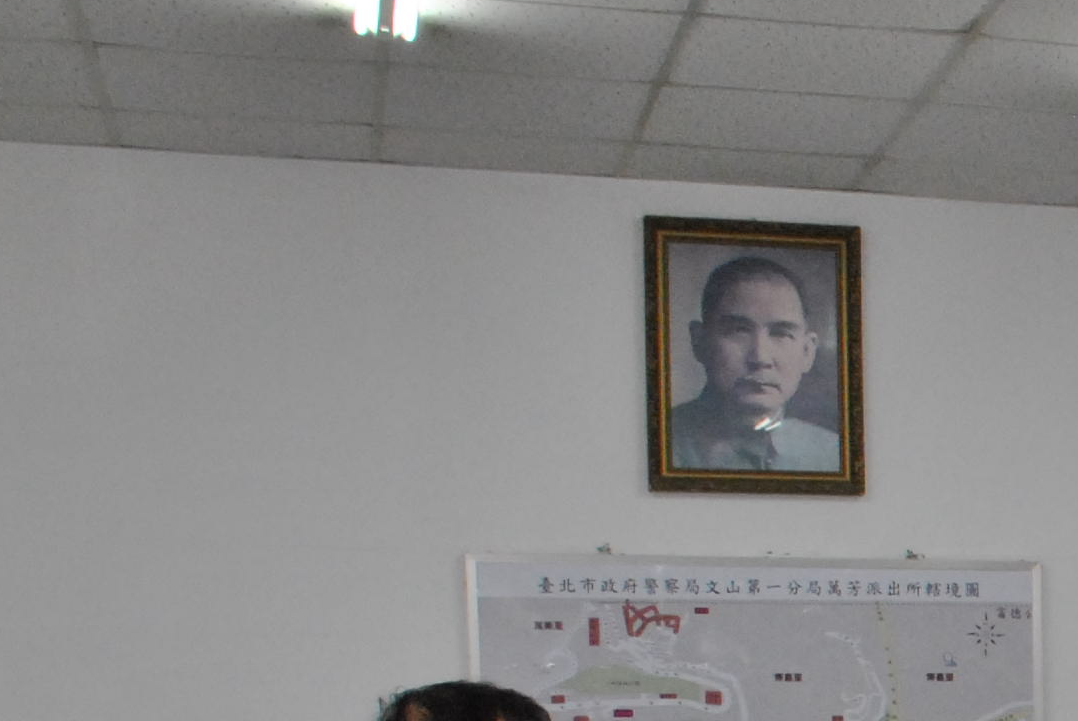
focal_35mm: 97
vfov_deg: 13.3
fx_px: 2907
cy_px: 1113
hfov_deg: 18.4
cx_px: 1651
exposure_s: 1/60
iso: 800
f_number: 7.1
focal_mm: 18
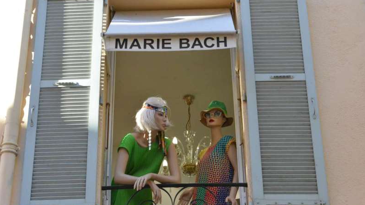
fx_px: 716
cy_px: 106
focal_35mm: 74
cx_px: 183
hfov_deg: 28.6
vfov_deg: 16.3
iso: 6400
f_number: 16
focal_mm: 70
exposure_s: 1/125
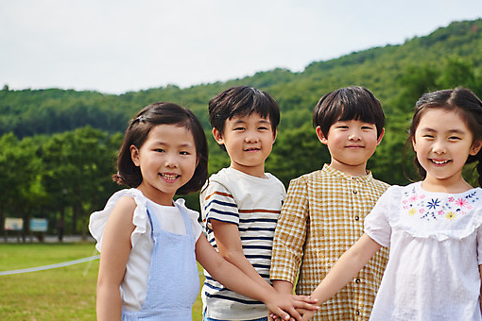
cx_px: 281
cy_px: 179
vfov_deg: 28.6
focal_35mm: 47
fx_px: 629
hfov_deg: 41.8
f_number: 2.8
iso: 250
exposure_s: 1/4000
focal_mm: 40
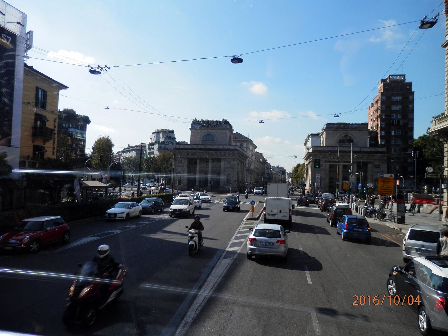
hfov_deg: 69.4
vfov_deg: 54.9
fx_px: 324
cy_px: 168
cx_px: 224
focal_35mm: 25
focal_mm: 4.5
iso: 80
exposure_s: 1/160
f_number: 8.7
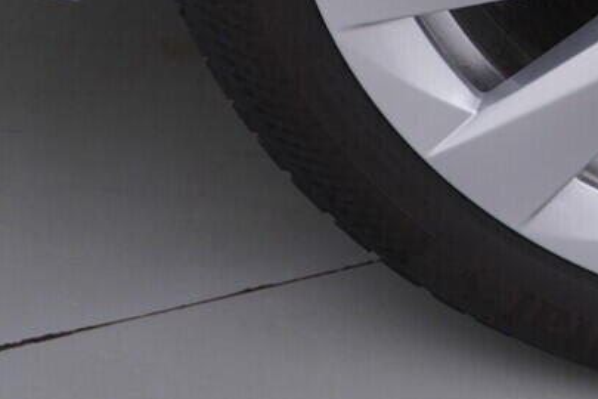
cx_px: 755
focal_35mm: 128
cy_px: -241
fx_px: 2126
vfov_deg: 10.3
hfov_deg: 15.3
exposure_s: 1/80
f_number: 4
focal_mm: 24
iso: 125
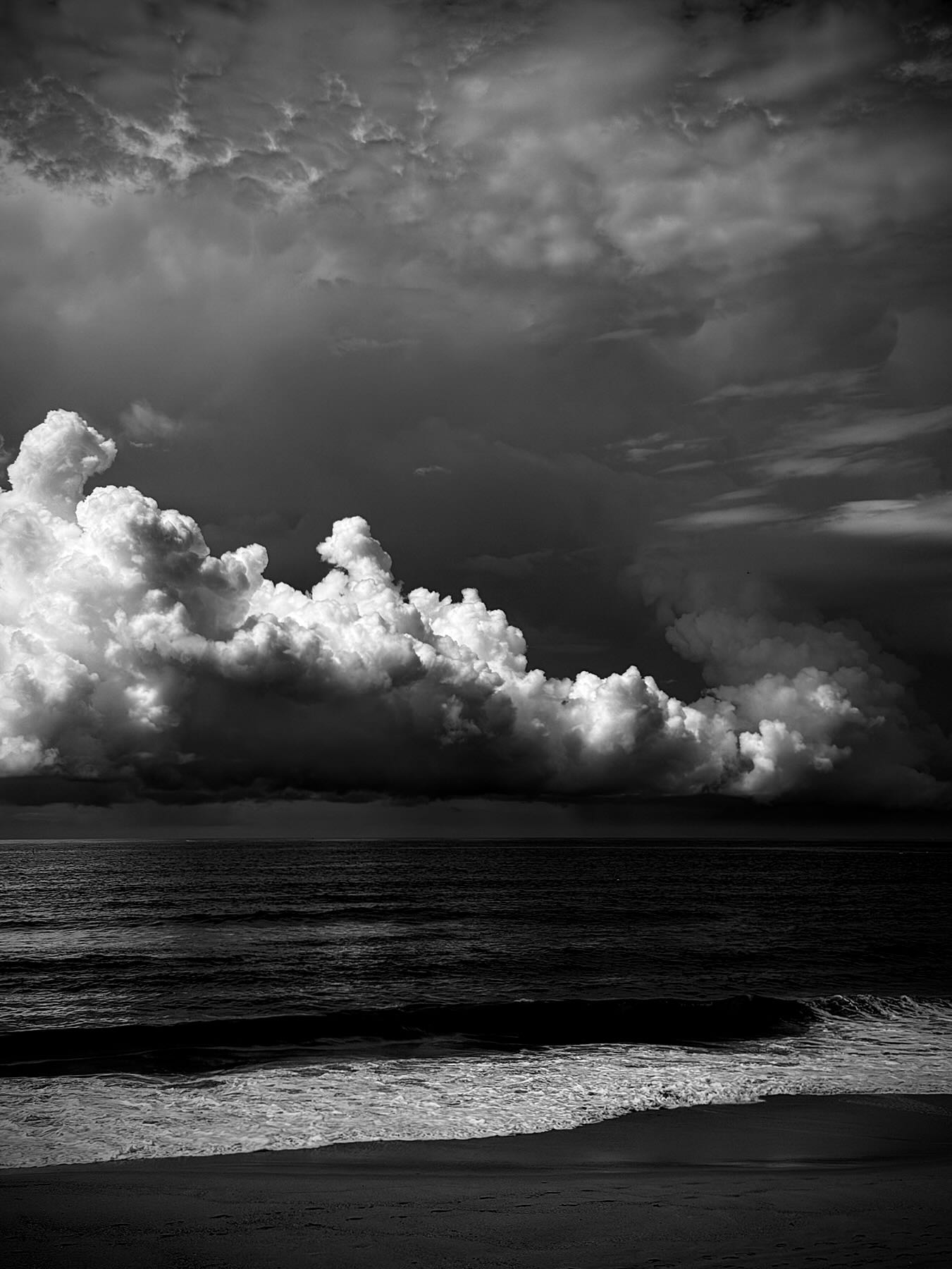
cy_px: 634
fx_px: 1759
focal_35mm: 48
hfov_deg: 30.3
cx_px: 476
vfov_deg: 39.6
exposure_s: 1/16129
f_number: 1.78
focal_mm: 6.76
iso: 80
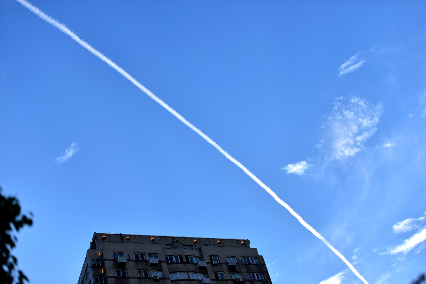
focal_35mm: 70
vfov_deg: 19.5
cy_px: 142
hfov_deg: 28.8
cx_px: 213
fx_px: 829
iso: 100
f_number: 2.8
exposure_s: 1/1600
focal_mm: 70
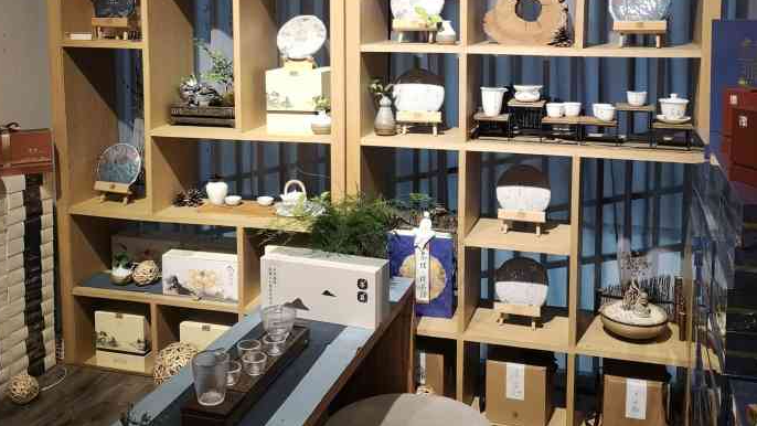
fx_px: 803
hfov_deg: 50.5
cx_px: 372
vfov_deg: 29.0
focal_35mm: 40
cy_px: 78
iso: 320
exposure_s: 1/100
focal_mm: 5.58
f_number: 1.8
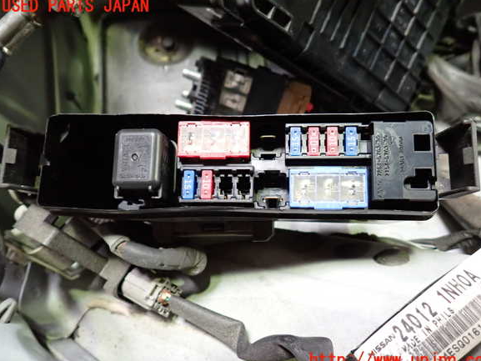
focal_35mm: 26
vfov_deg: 53.1
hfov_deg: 67.3
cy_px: 183
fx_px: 361
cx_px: 248
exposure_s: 1/30
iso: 500
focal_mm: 4.5
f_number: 2
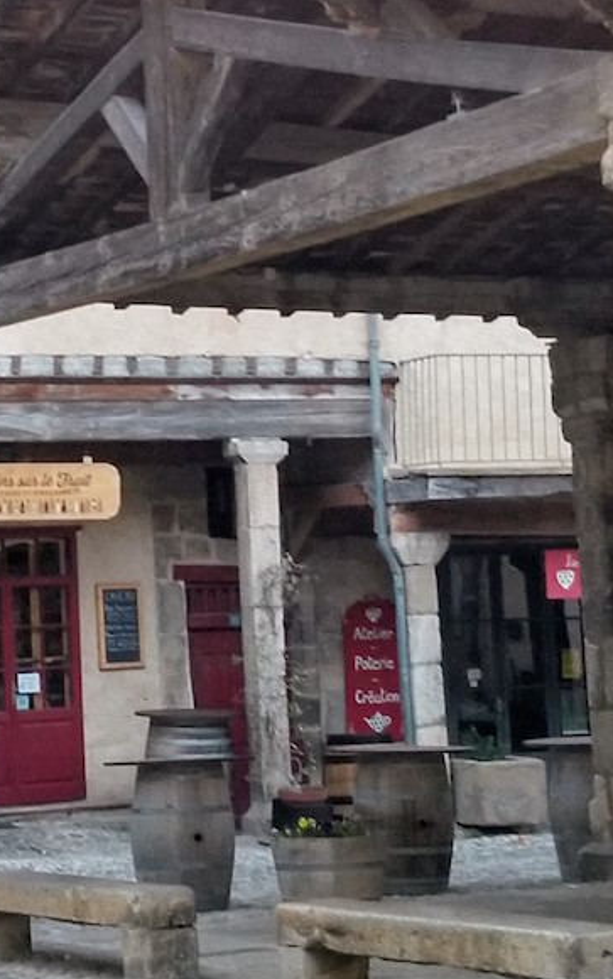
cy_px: 434
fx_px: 1522
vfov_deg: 35.6
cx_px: 100
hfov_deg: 22.4
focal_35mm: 57
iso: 320
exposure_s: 1/10
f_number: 1.7
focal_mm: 4.3
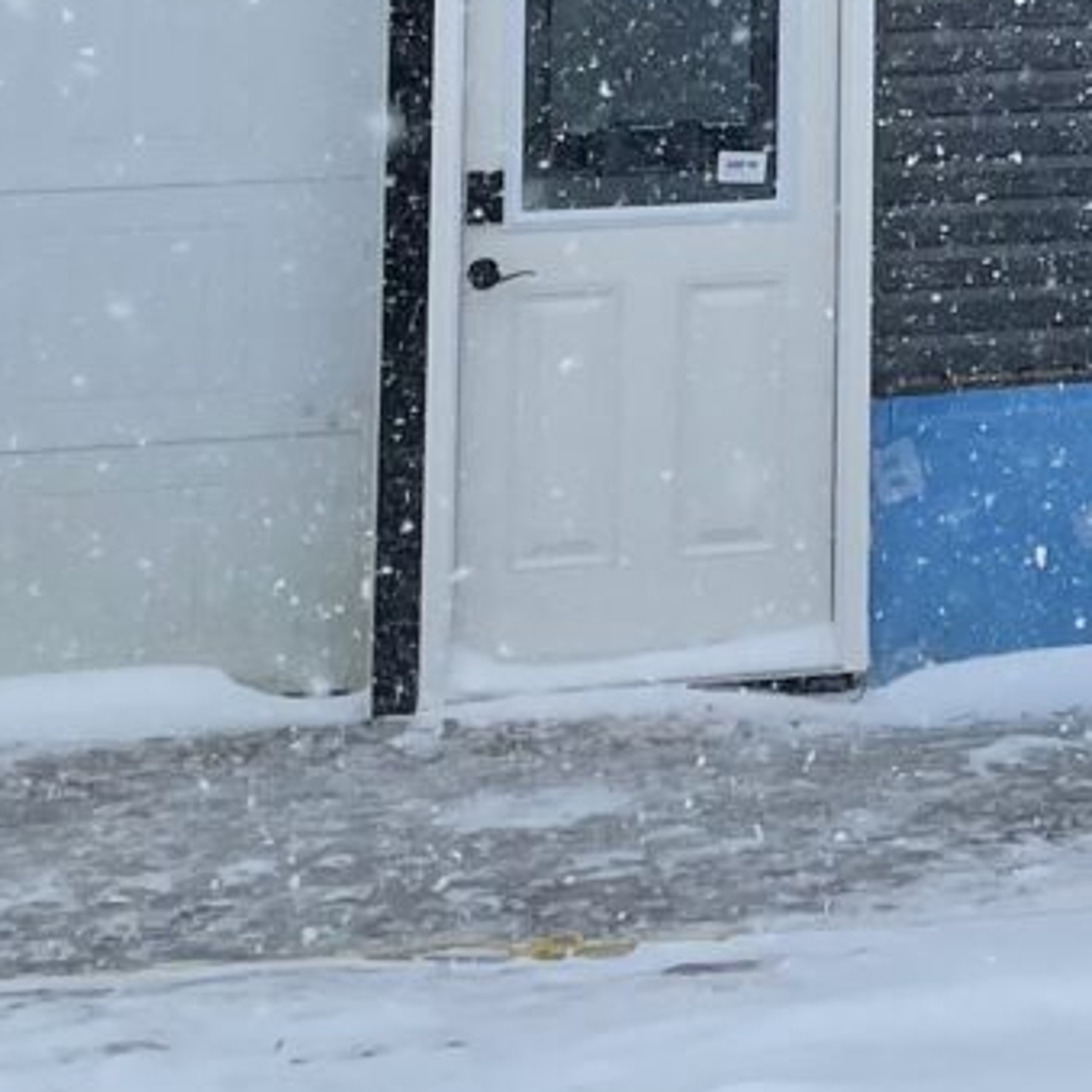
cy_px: -564
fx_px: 4640
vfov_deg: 12.7
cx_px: 2129
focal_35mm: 130
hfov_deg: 12.0
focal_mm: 4.2
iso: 32
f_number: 1.6
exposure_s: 1/3300
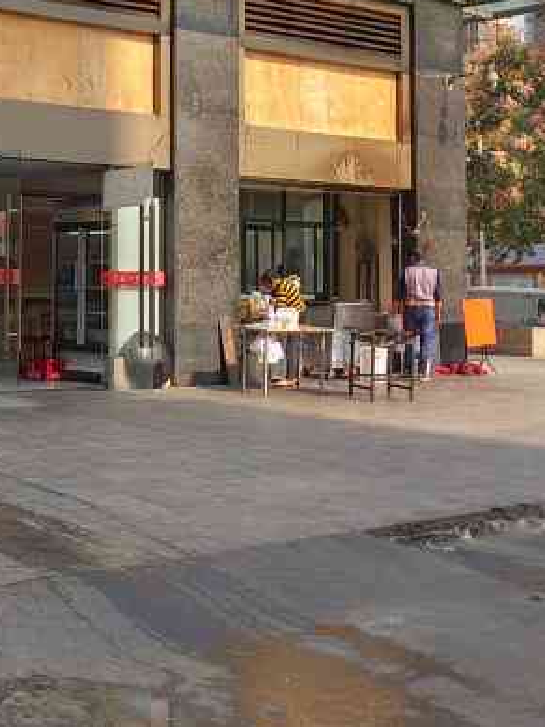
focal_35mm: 72
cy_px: 154
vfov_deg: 26.6
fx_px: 1511
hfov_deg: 20.0
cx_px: 43
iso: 50
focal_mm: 4.35
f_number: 1.8
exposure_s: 1/714
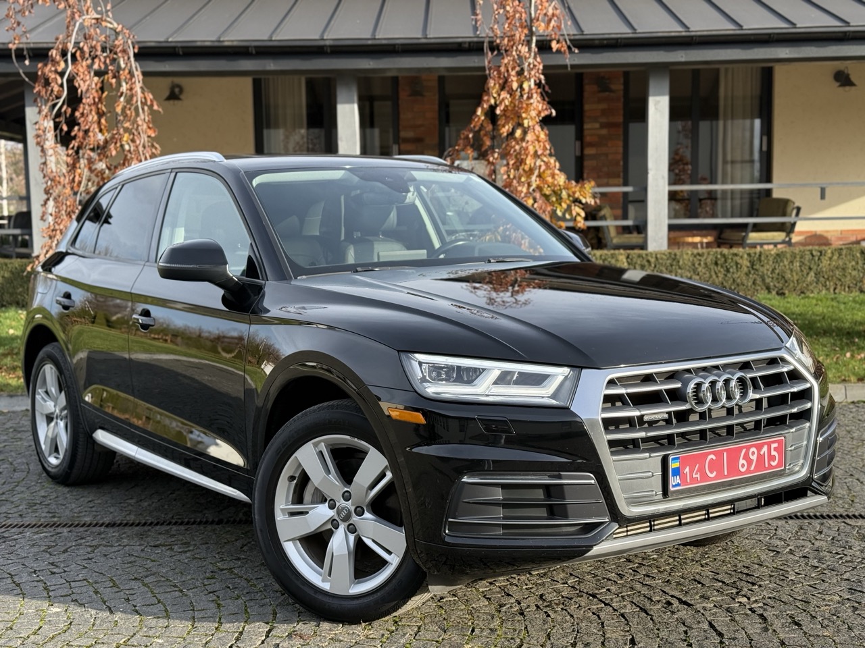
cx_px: 432
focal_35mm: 48
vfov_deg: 30.3
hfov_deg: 39.7
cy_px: 324
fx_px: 1199
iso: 100
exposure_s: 1/1543
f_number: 1.78
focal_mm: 6.76
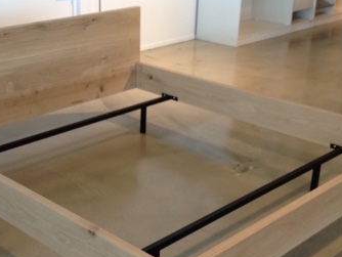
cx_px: 139
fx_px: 662
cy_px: 171
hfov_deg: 28.9
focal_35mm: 67
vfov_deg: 21.9
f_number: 2.4
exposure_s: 1/30
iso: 50
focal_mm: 4.28
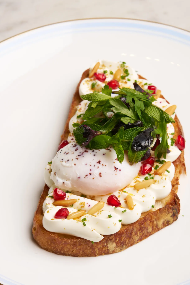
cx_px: 102
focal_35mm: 142
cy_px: 168
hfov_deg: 9.7
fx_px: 1124
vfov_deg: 14.4
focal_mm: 109
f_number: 14
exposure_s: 1/200
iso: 160
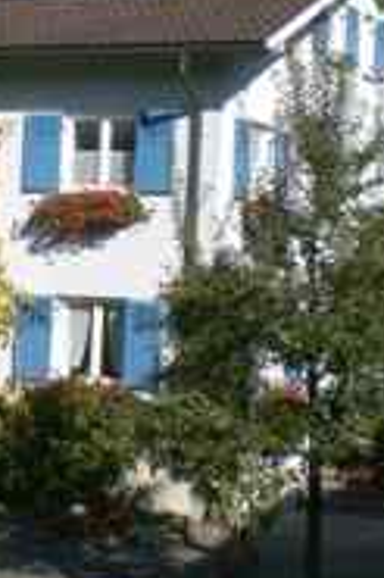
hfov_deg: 12.5
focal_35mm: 107
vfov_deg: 19.1
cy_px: 202
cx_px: -84
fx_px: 1715
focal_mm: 6.3
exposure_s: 1/500
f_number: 4.4
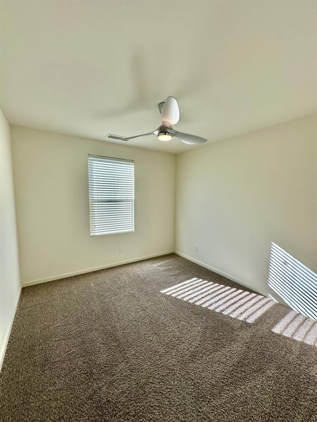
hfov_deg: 85.7
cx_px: 158
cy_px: 211
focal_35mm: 14
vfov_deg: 102.1
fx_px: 171
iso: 40
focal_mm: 2.22
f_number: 2.2
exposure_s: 1/152
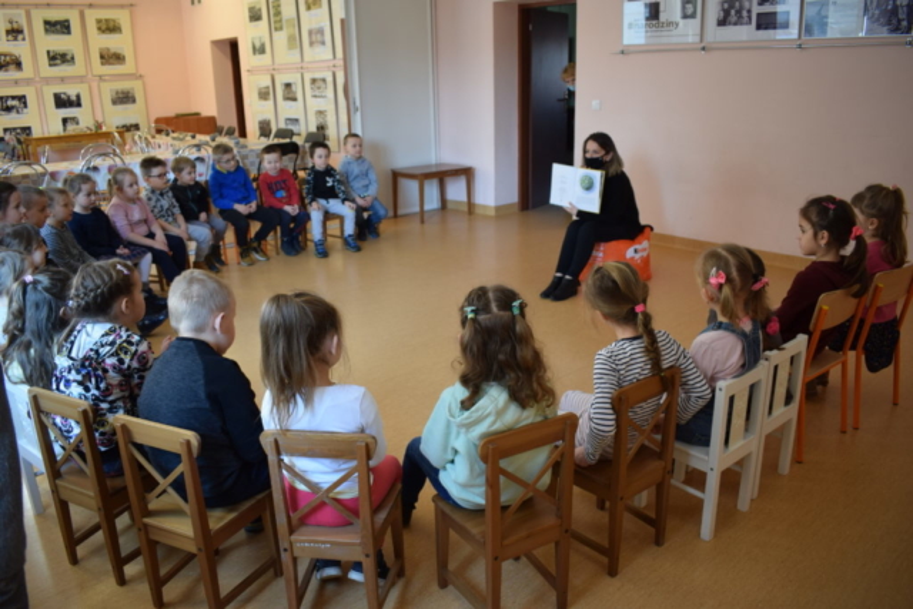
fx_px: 685
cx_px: 456
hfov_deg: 67.4
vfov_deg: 48.0
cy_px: 304
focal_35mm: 27
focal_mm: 18
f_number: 4.5
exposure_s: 1/80
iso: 400
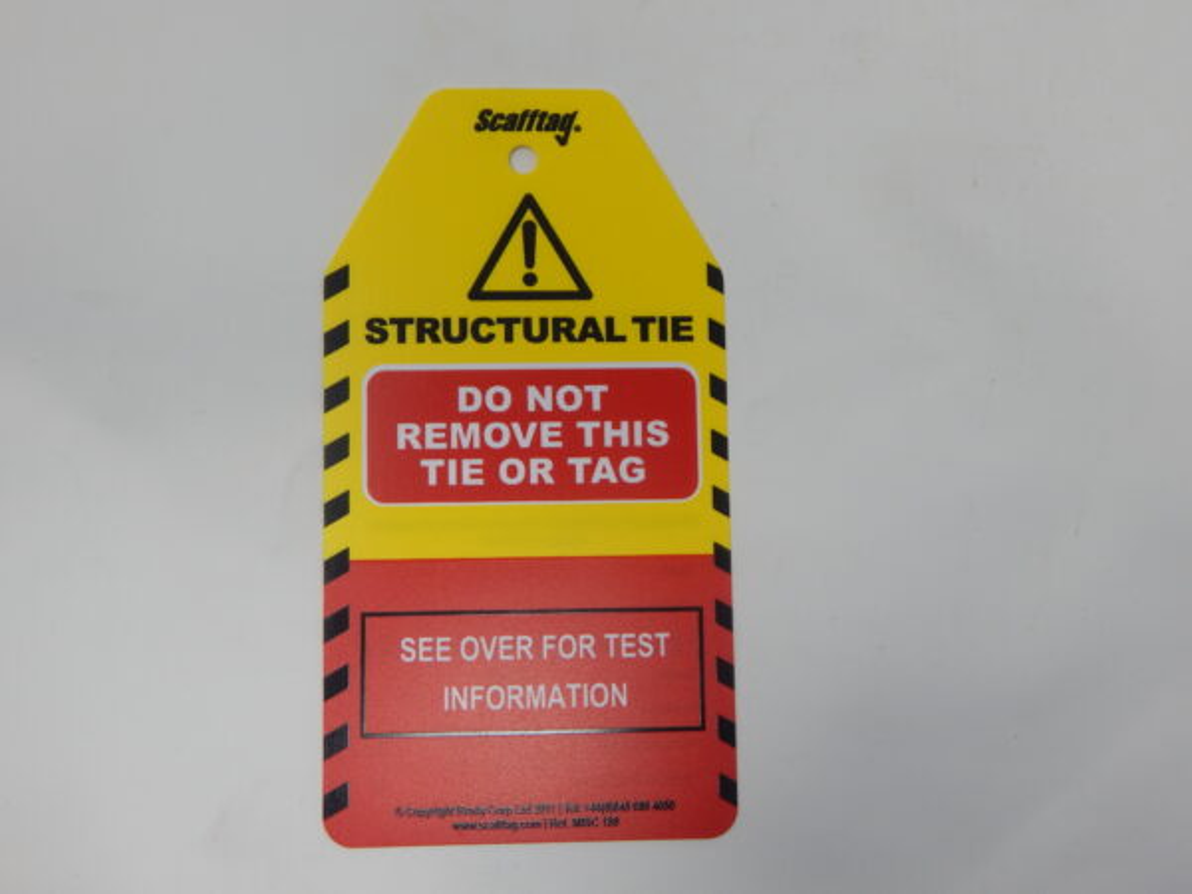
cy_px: 447
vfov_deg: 37.7
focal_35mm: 38
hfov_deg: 49.0
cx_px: 596
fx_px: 1309
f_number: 3.4
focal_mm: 6.8
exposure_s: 1/100
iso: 125
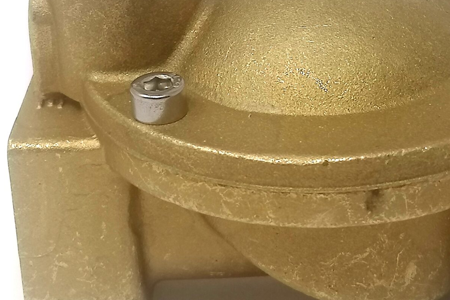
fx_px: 1350
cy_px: -11
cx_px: 324
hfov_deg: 18.8
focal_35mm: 108
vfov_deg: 12.5
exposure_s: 1/100
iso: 64
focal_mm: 4.75
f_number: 1.8
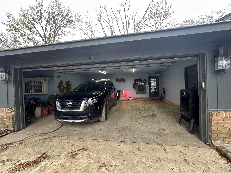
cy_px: 86
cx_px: 116
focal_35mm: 14
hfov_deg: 102.1
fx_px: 93
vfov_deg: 85.7
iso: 320
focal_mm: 2.22
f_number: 2.2
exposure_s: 1/66
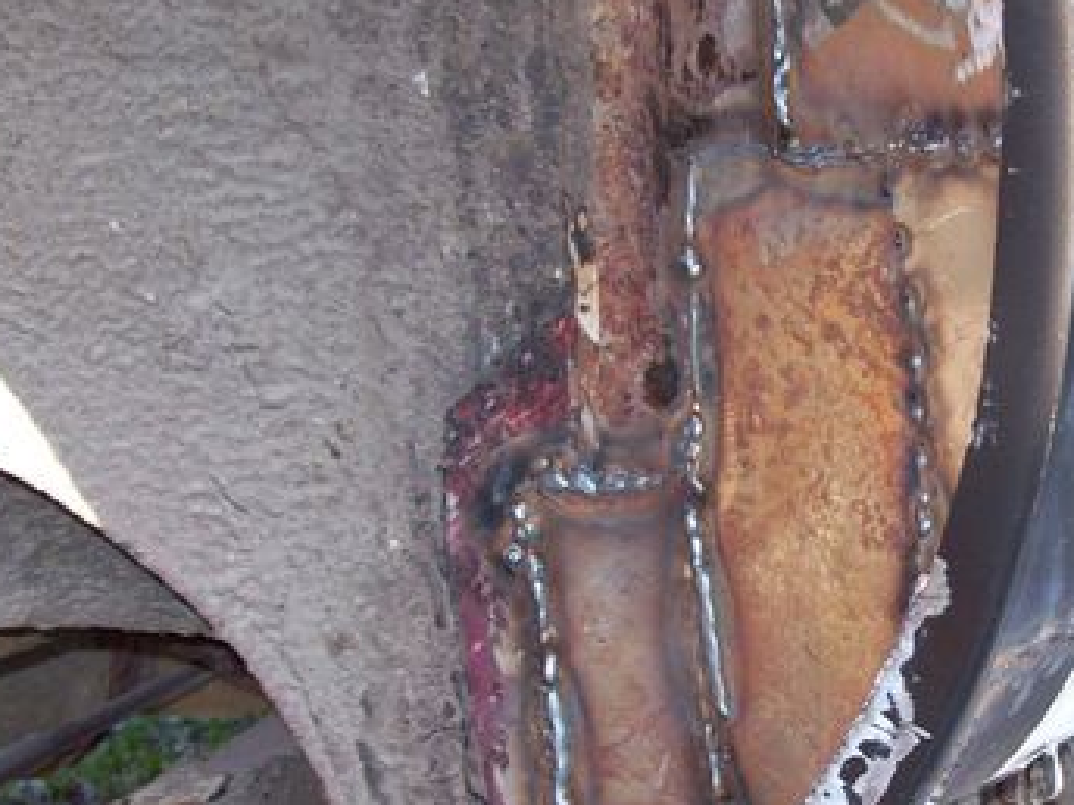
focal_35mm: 67
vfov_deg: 21.9
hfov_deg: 28.4
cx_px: 859
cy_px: 418
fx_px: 2079
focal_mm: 6
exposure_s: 1/64
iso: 80
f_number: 2.7
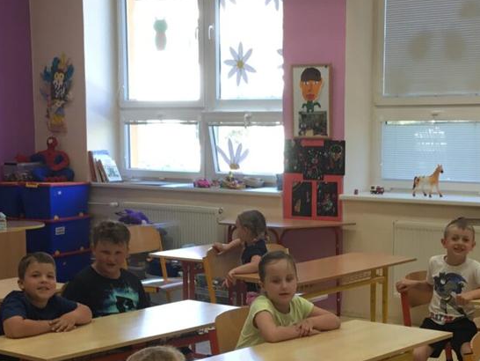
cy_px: 268
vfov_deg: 19.3
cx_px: 276
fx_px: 1054
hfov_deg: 25.6
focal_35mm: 76
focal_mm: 3.3
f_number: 2.4
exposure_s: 1/50
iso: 32
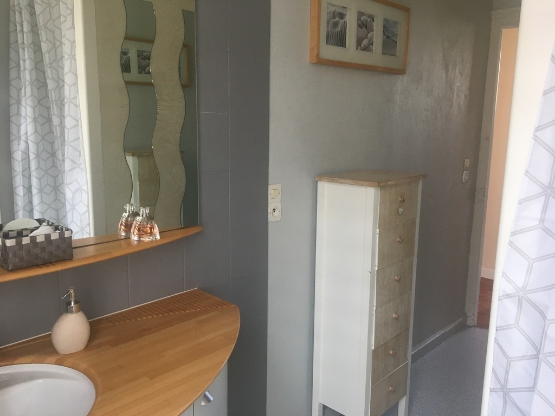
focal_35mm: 29
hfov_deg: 61.7
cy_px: 208
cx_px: 278
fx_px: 465
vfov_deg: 48.2
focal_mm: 4.15
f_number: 2.2
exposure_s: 1/33
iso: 50
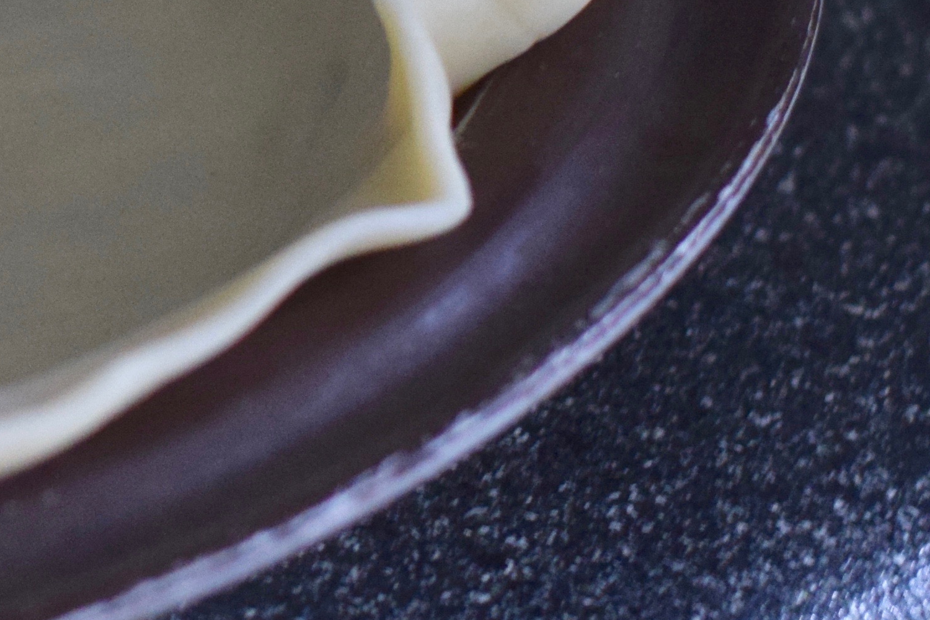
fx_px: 7749
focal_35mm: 300
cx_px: -577
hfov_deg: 6.7
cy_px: -151
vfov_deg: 4.6
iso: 1250
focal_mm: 50
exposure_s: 1/60
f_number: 1.8
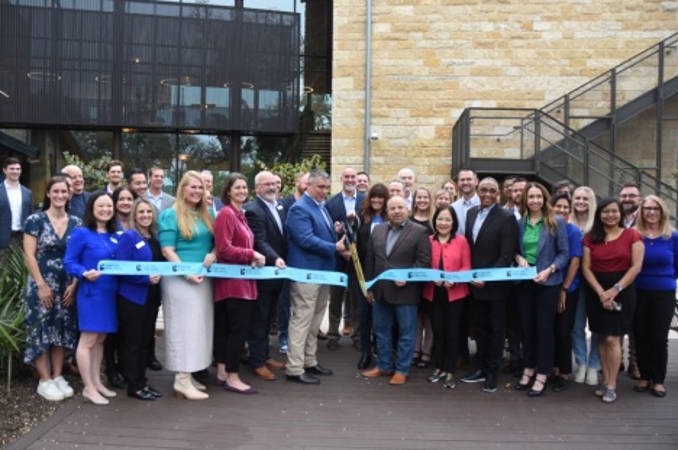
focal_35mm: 30
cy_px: 226
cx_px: 320
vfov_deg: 43.5
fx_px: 564
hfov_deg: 61.9
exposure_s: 1/250
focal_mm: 18
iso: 800
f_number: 3.5
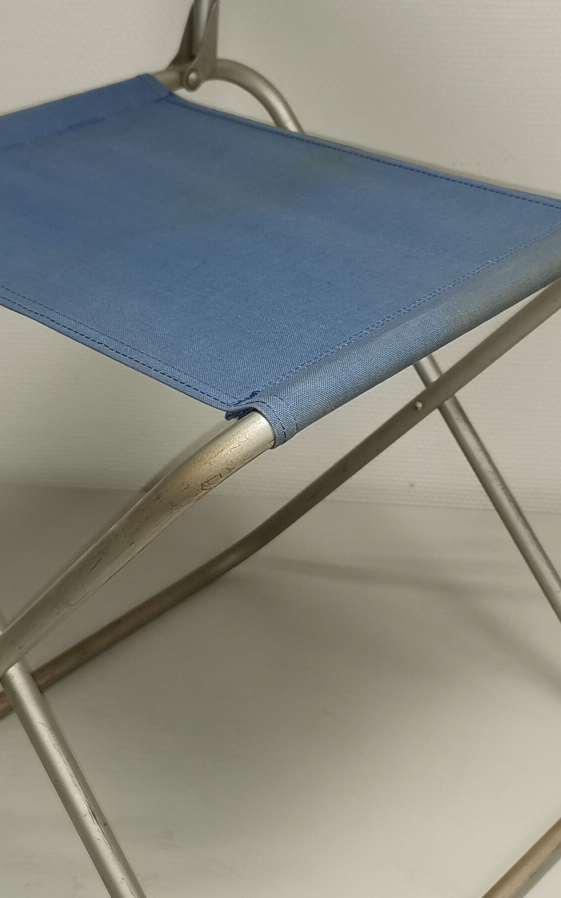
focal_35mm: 58
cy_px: 289
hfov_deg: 22.4
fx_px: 1419
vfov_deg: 34.7
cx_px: 278
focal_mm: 5.58
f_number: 1.8
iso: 160
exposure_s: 1/100
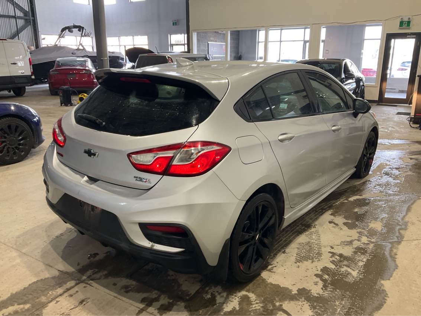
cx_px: 210
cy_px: 158
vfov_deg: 48.2
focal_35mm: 29
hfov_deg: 61.7
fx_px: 353
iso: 50
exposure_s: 1/60
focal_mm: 3
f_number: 1.8
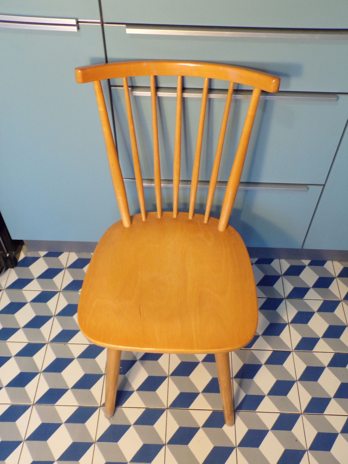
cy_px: 232
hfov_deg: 44.2
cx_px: 174
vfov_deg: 56.8
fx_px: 429
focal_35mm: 32
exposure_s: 1/13
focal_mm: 5.8
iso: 400
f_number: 3.2
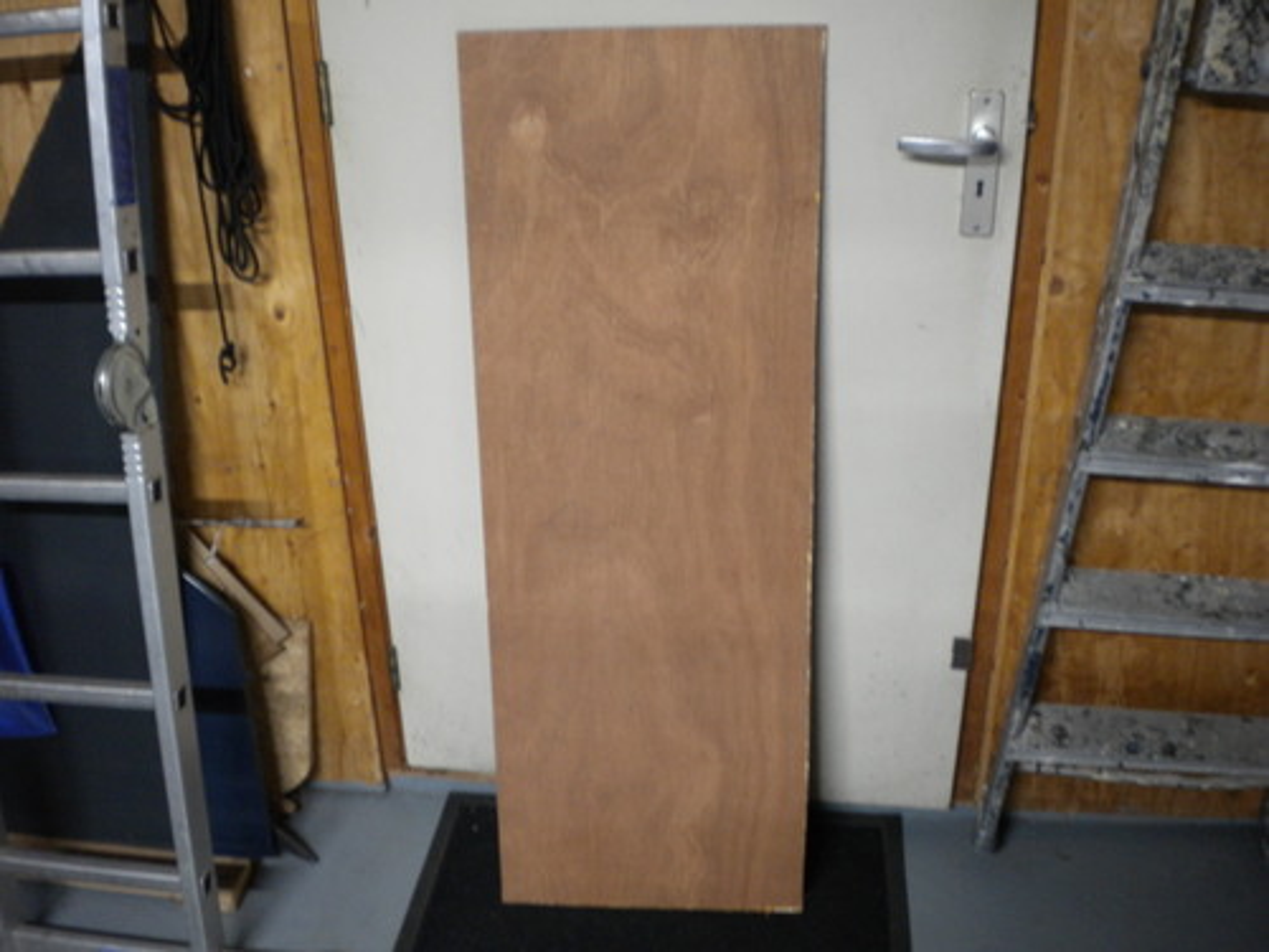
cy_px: 476
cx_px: 634
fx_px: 1283
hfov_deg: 52.6
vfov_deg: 40.7
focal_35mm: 35
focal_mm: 6.3
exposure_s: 1/8
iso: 260
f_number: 3.1
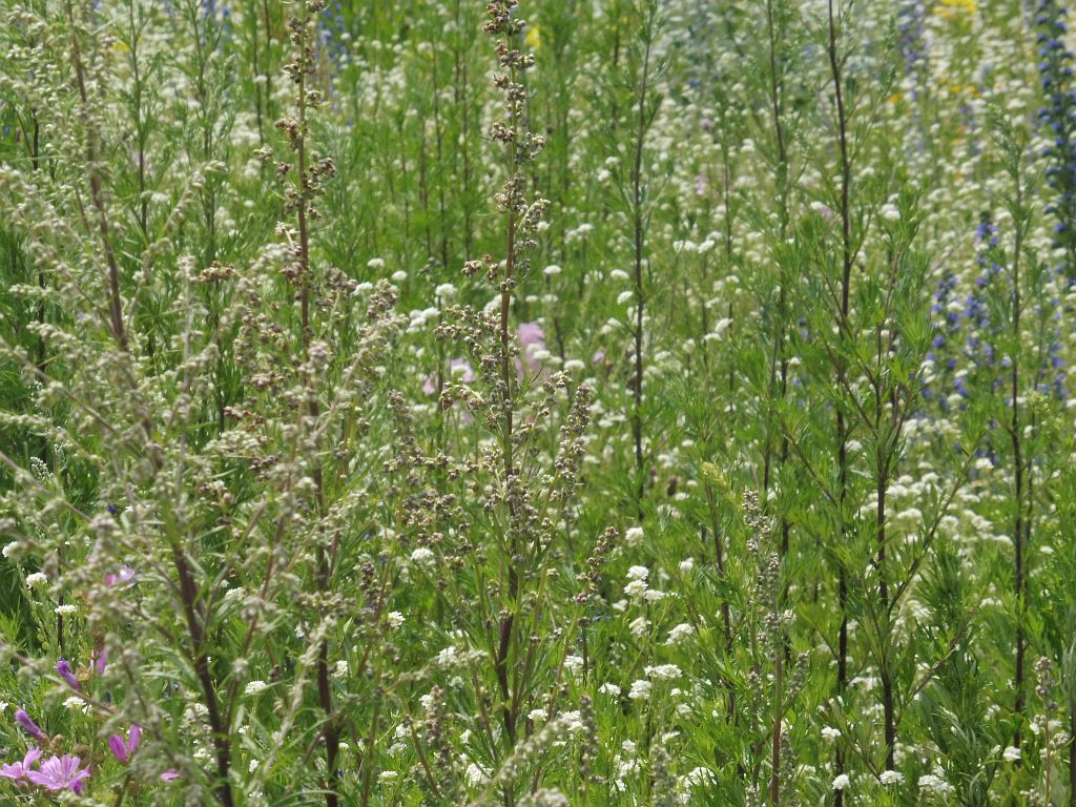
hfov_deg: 11.2
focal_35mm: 176
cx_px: 538
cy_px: 404
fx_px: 5471
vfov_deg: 8.4
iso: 100
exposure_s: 1/250
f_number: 7.1
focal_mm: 31.3
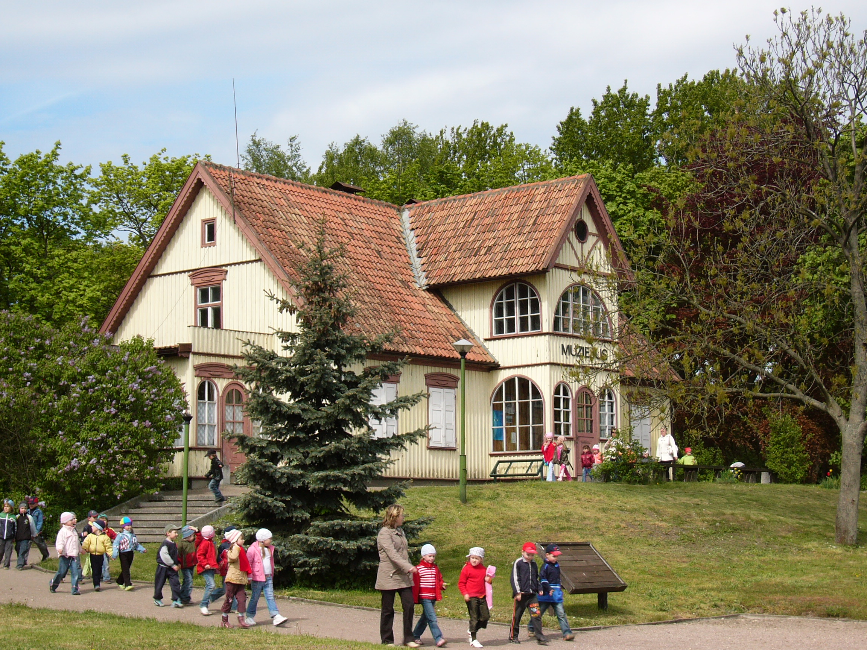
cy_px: 325
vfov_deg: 21.0
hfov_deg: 27.8
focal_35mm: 70
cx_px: 434
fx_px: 1753
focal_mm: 11.6
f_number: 11.3
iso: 50
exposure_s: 1/60
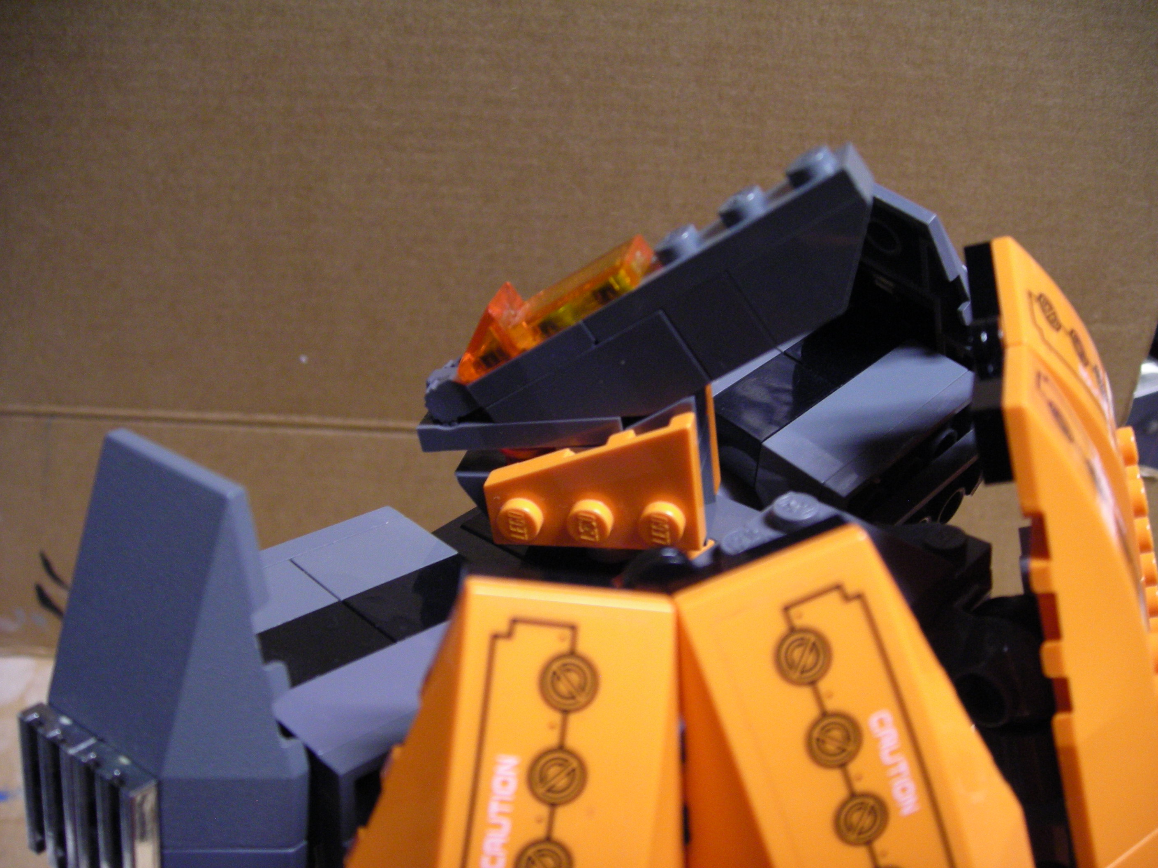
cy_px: 434
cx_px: 579
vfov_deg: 37.7
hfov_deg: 49.0
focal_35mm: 38
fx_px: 1271
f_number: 3.2
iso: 200
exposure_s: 1/7.2
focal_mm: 6.3
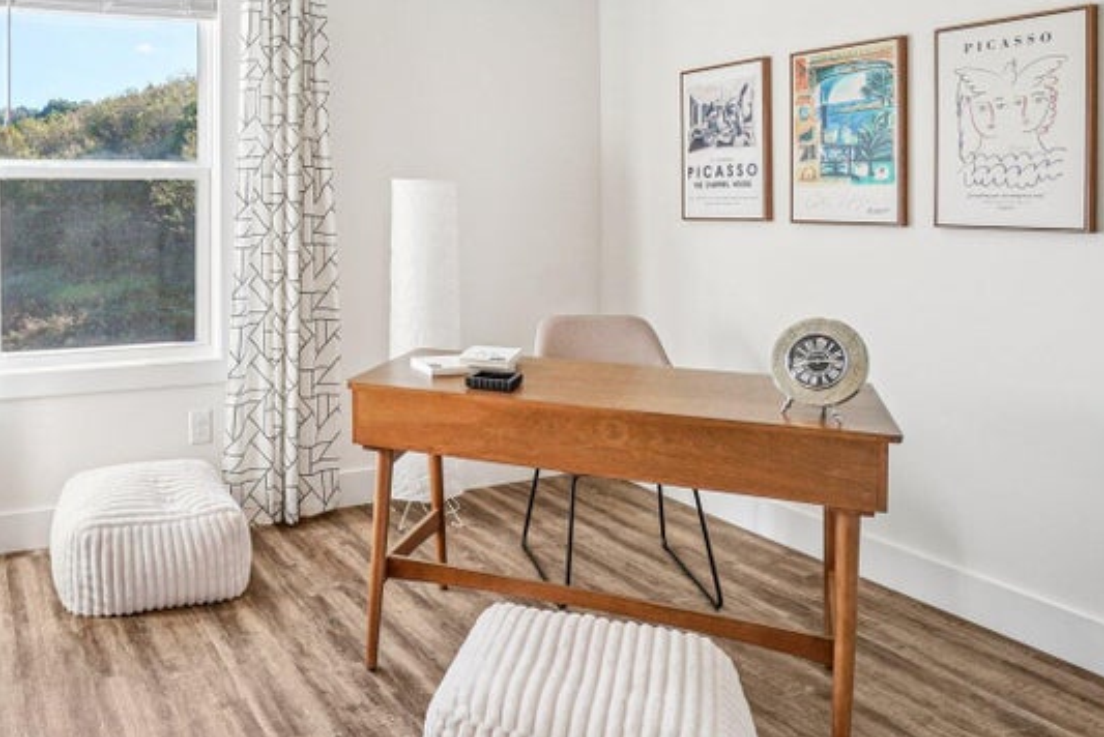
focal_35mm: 27
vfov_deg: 46.8
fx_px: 828
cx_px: 294
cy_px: 213
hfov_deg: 63.9
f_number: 8
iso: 100
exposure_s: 1/30
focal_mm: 10
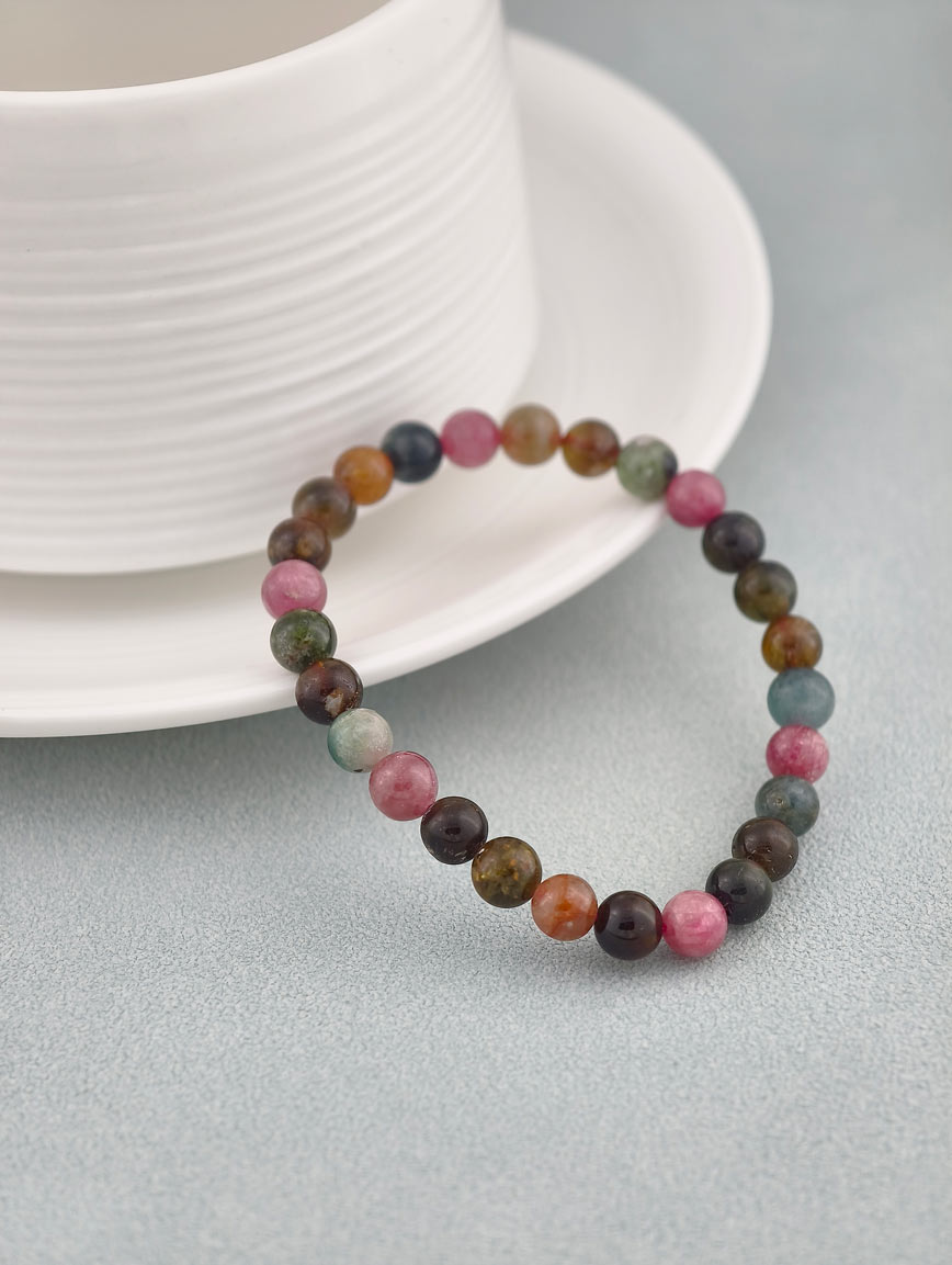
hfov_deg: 17.4
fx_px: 3109
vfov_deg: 23.0
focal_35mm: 85
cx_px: 476
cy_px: 632
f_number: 2.67
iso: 125
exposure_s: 1/160
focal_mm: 22.48
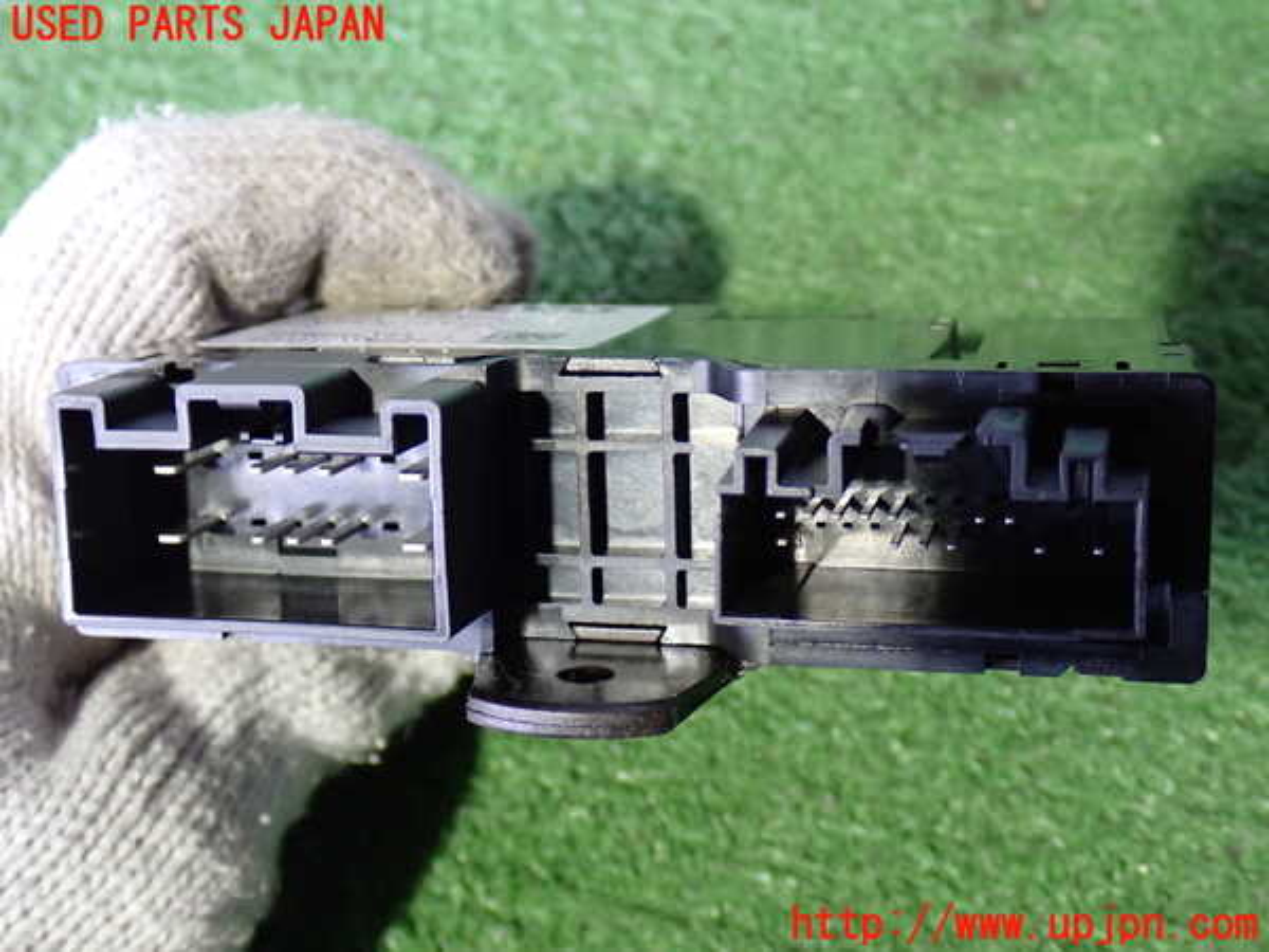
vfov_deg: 27.0
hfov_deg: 35.5
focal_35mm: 54
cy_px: 476
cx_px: 634
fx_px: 1980
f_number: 3.3
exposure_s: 1/15
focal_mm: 9.65
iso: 800
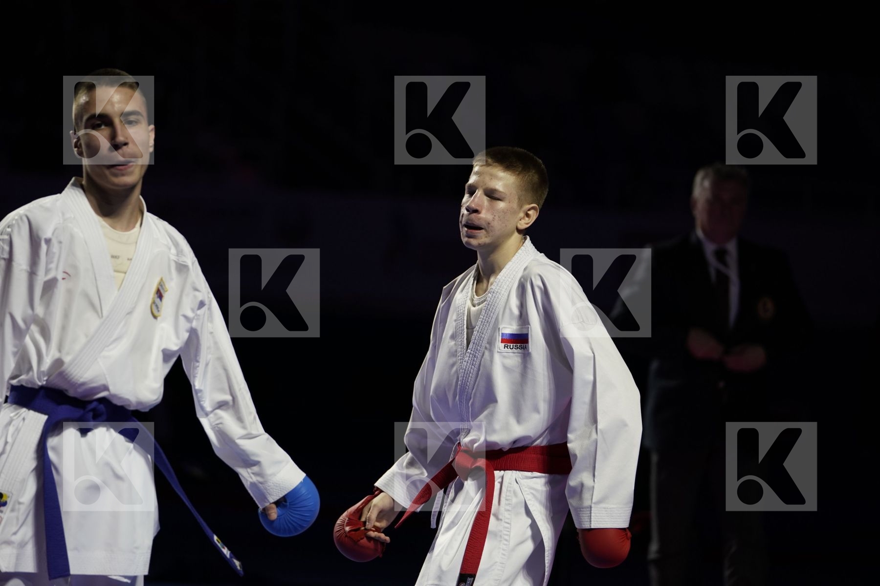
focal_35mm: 143
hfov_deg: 14.3
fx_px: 3495
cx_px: 440
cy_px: 293
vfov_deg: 9.6
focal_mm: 143
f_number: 2.8
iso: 1000
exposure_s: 1/1000
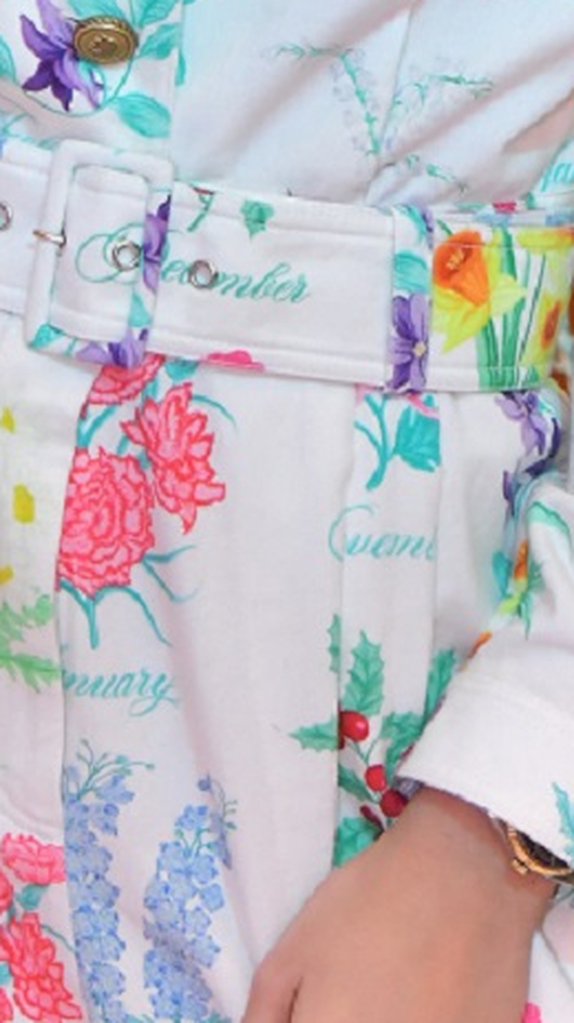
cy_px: -457
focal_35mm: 260
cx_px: 396
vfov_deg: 8.1
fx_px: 7044
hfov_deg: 4.7
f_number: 5.6
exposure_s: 1/160
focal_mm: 58
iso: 1600
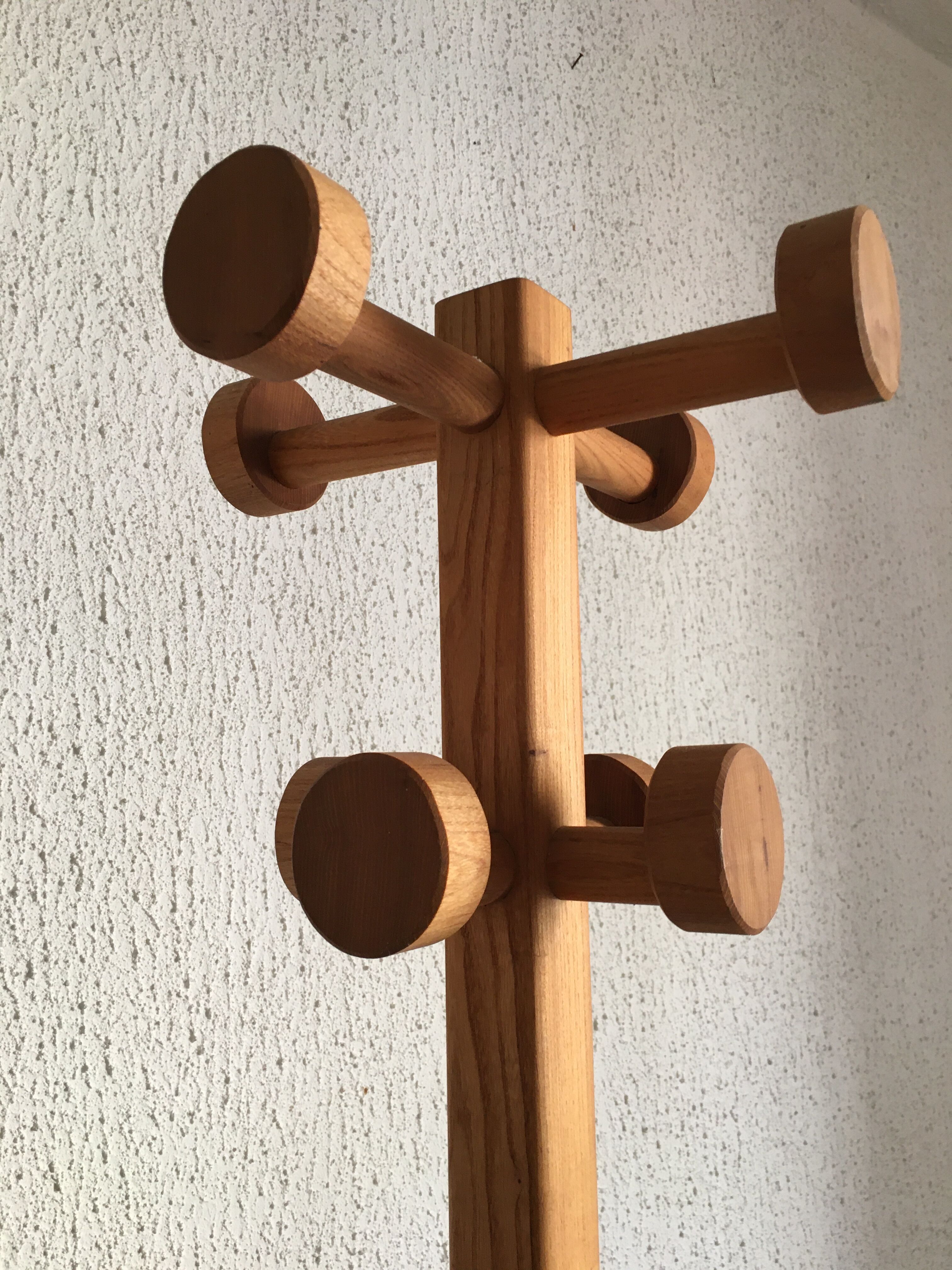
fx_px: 1063
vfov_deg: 61.7
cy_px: 635
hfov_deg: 48.2
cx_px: 476
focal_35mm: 29
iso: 100
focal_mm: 4.15
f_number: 2.2
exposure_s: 1/33
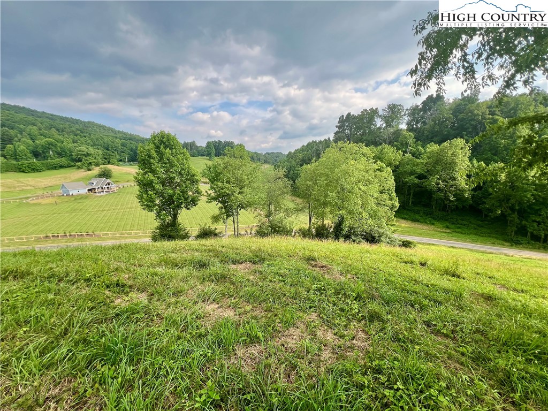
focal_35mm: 13
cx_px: 274
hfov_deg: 106.2
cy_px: 206
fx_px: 206
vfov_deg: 89.9
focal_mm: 1.57
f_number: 1.8
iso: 32
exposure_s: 1/338
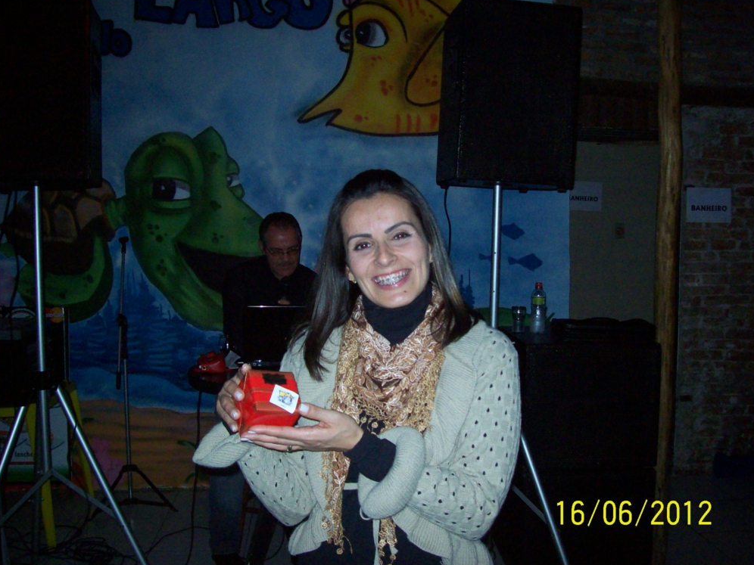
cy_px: 280
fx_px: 806
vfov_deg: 38.7
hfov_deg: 50.1
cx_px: 381
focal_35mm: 37
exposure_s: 1/64
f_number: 2.7
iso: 200
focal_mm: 6
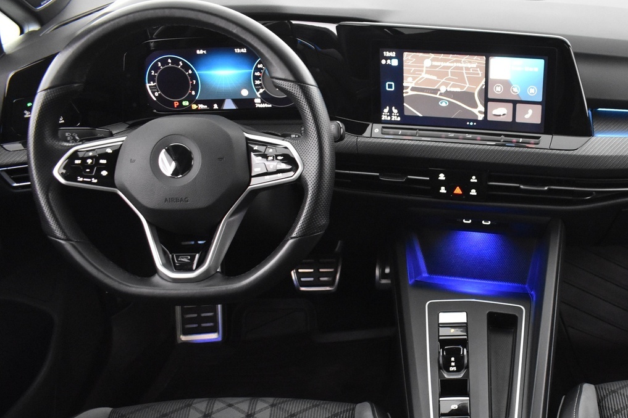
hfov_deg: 44.0
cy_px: 309
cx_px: 471
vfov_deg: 30.7
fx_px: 750
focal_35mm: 43
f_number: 3.5
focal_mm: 18
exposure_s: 1/20
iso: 3200
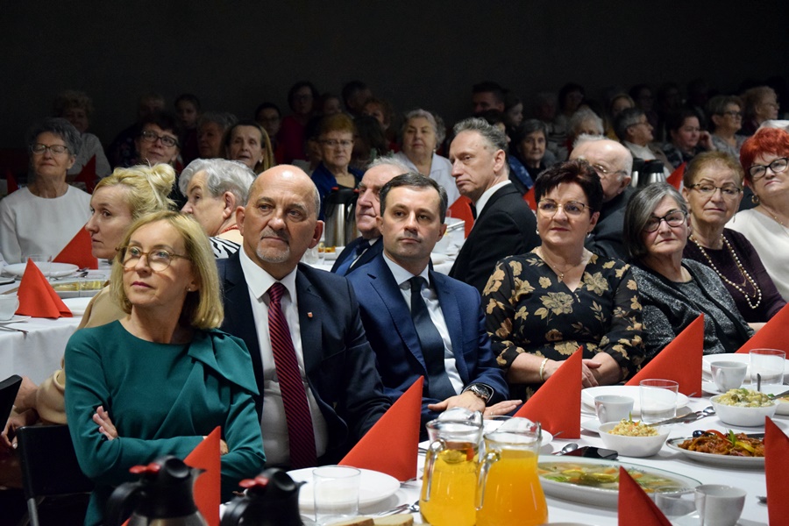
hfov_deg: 26.0
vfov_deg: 17.5
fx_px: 1709
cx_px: 394
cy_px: 263
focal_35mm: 78
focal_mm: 52
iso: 5000
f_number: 5
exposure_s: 1/100
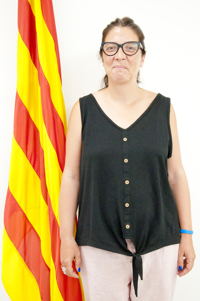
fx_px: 401
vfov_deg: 41.2
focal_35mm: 48
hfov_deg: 28.0
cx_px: 100
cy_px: 150
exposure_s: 1/125
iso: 2500
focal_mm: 32
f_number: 5.6
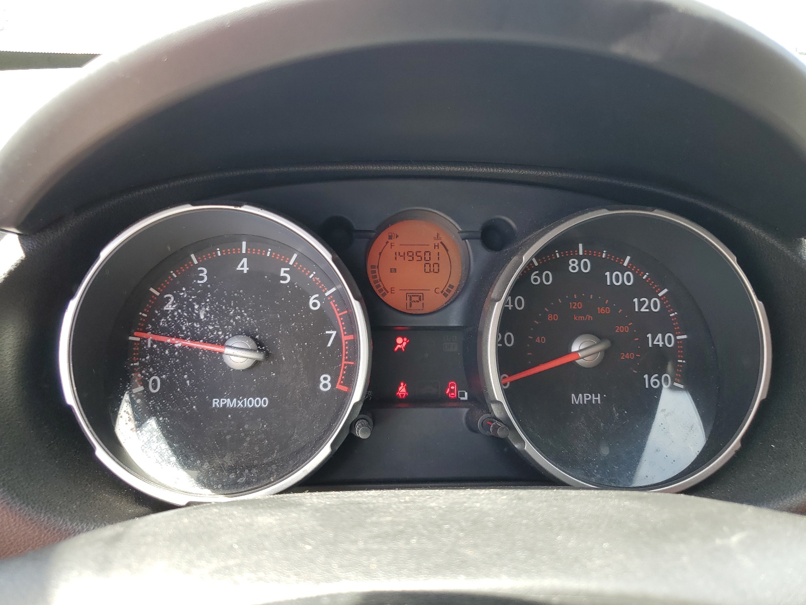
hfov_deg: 67.3
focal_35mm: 26
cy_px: 302
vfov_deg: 53.1
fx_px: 605
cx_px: 403
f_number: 1.5
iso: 53
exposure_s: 1/120
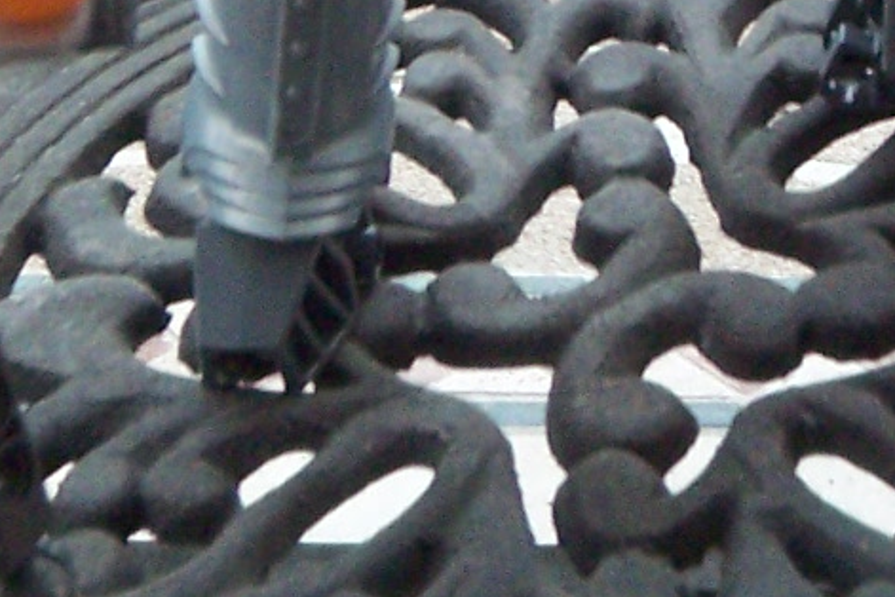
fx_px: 2585
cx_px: 652
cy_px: -781
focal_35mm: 104
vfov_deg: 11.2
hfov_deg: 19.5
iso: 160
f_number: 2.8
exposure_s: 1/30
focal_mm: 3.8
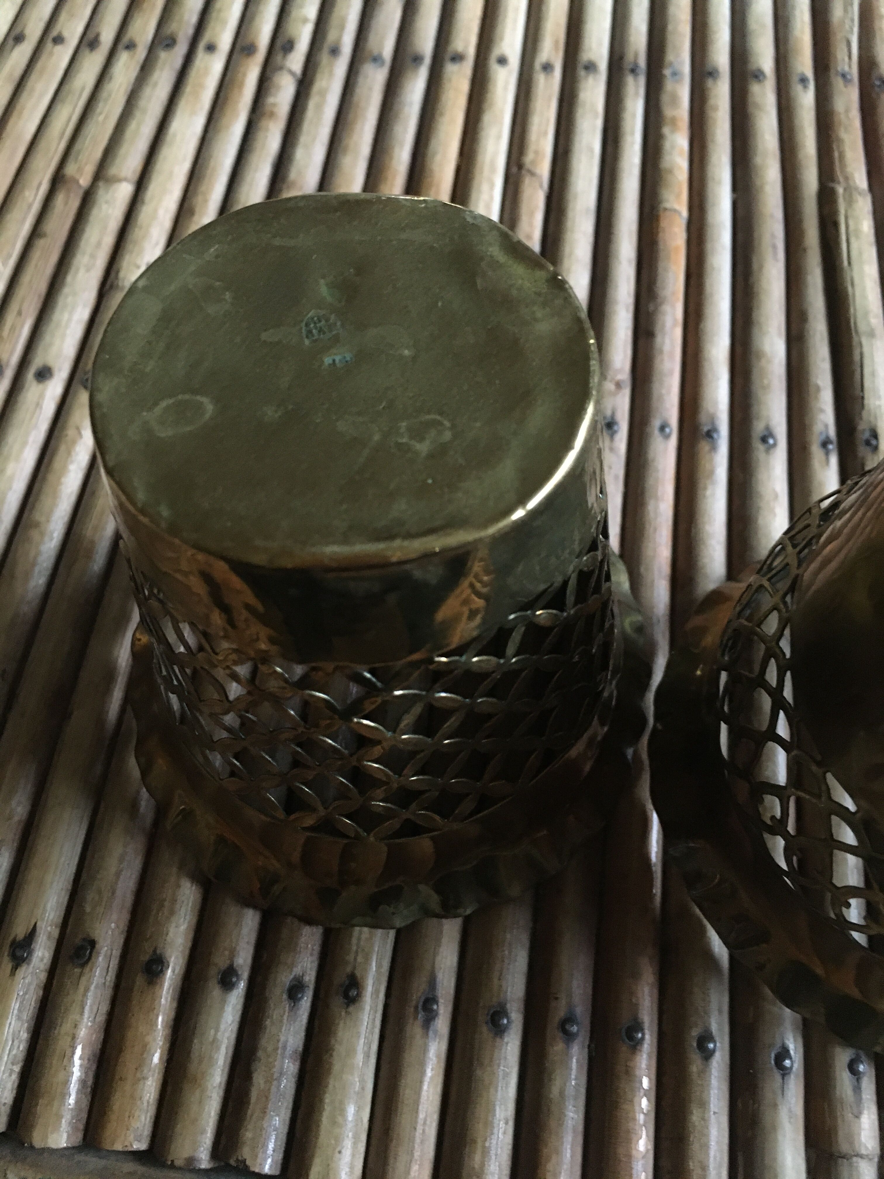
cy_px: 590
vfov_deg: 61.7
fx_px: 987
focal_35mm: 29
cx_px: 442
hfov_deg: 48.2
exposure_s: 1/17
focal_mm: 4.15
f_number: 2.2
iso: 400
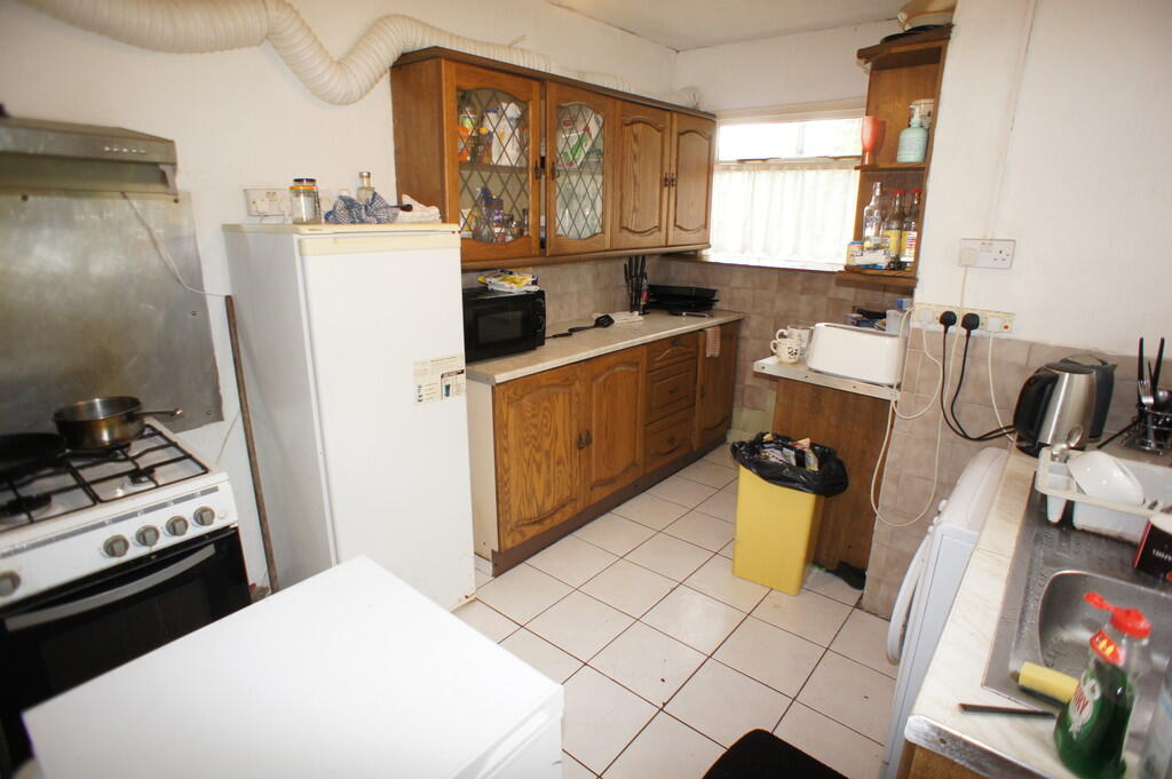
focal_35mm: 24
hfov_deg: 73.8
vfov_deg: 53.1
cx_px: 586
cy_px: 390
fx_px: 781
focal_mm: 16
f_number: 2.8
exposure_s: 1/60
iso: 320
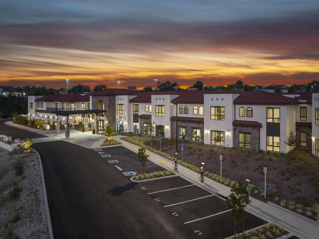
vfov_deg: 56.8
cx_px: 160
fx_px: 221
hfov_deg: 71.6
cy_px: 120
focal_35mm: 24
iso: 200
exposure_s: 1/3
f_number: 2.8
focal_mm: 12.29
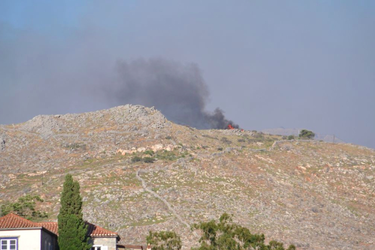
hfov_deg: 5.4
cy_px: 118
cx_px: 184
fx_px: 4009
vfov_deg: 3.6
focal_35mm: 385
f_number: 6.3
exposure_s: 1/2000
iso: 400
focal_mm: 200
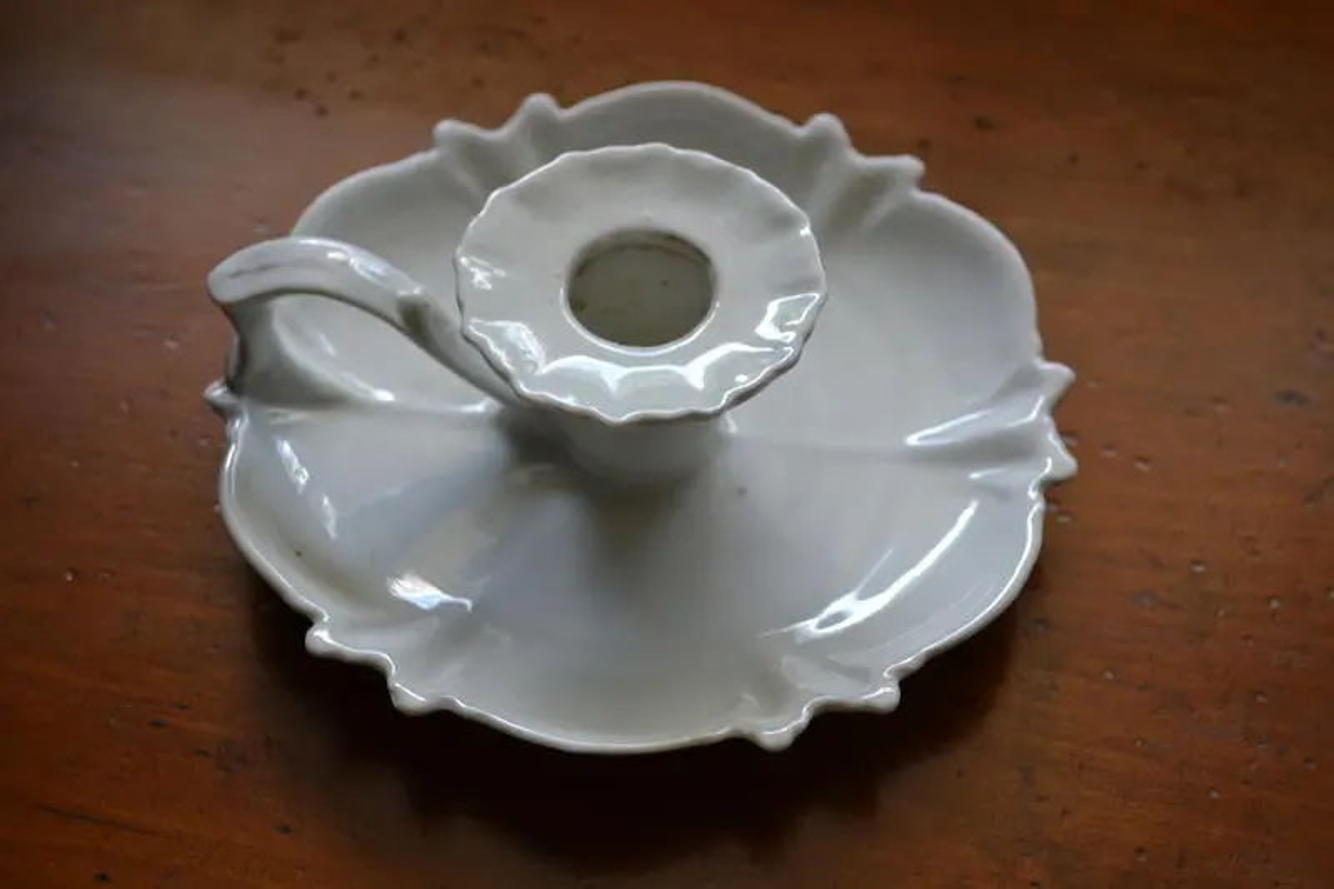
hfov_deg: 35.1
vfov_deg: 23.8
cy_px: 444
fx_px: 2112
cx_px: 667
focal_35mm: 57
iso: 400
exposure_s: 1/40
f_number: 5
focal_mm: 38
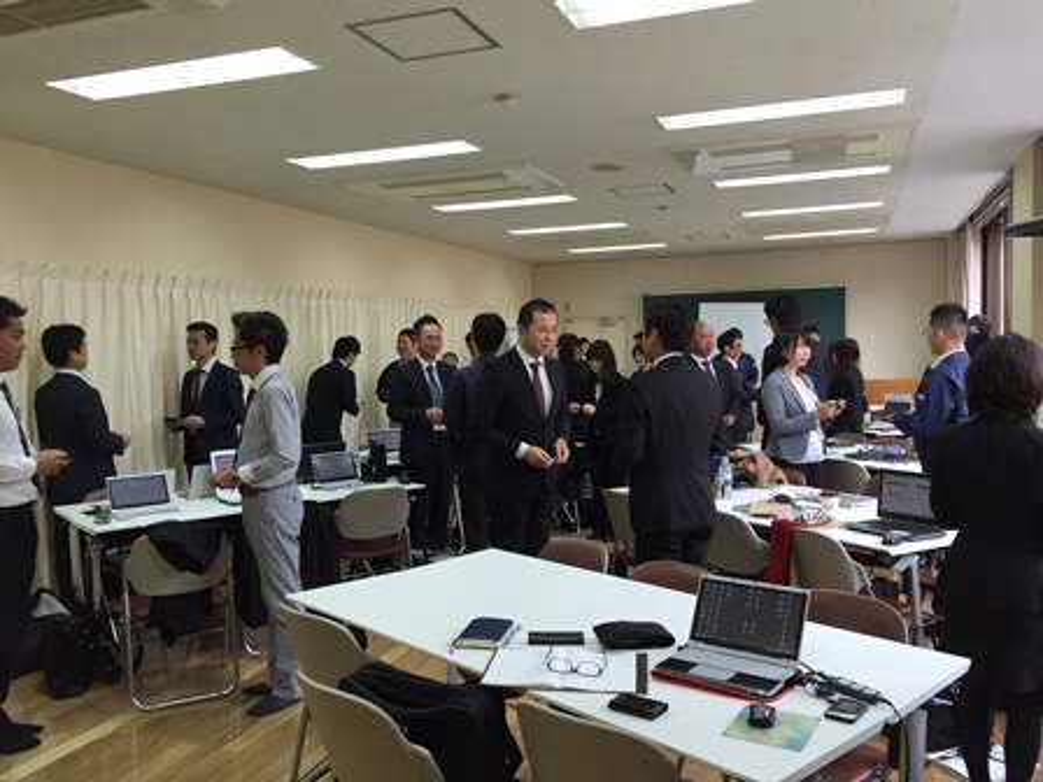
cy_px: 391
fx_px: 874
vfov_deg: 48.2
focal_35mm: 29
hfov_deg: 61.7
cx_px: 522
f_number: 2.2
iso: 32
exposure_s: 1/40
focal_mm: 4.15
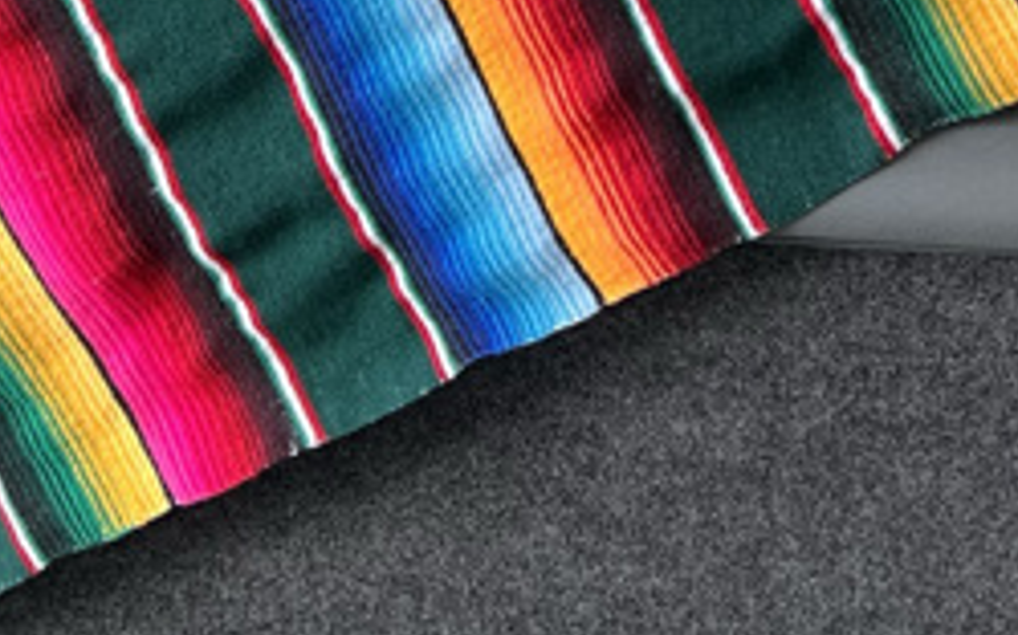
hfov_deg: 18.4
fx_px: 3134
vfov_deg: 10.5
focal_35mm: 113
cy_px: -684
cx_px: 717
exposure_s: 1/121
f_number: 1.5
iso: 40
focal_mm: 5.7
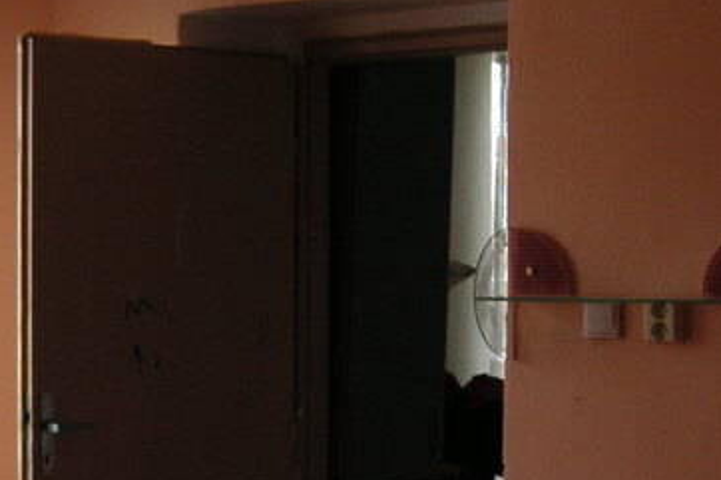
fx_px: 1702
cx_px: 205
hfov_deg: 23.7
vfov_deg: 16.1
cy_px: 273
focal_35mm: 85
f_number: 2.8
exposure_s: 1/60
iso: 50
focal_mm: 6.1
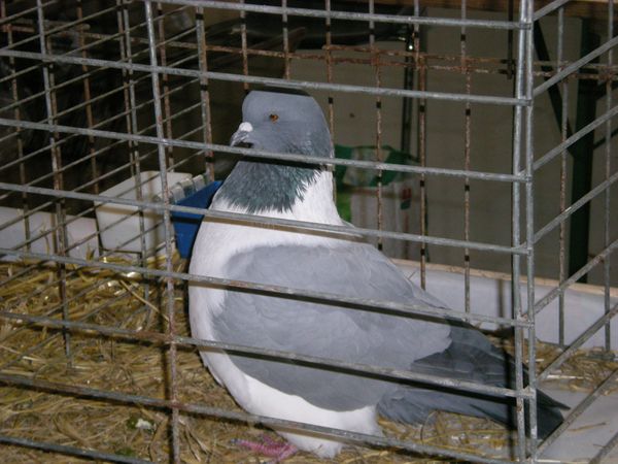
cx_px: 309
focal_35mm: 114
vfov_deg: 13.0
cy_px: 232
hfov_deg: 17.3
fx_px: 2035
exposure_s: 1/120
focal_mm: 18.9
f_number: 5.9
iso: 280
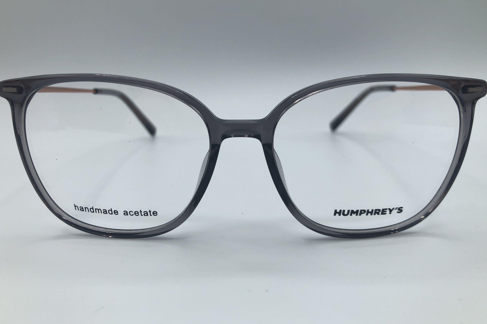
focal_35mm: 30
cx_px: 240
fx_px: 406
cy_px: 155
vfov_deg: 43.6
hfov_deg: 61.9
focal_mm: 4
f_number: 1.8
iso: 32
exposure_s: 1/1021
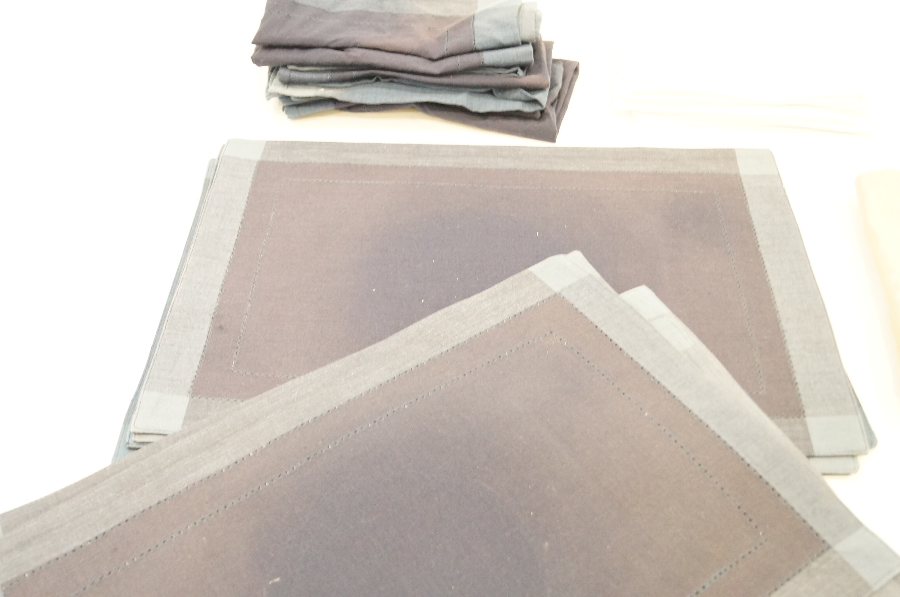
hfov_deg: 53.2
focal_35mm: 36
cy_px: 298
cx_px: 450
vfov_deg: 36.8
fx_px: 899
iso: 3200
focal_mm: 24
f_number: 4
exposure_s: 1/20
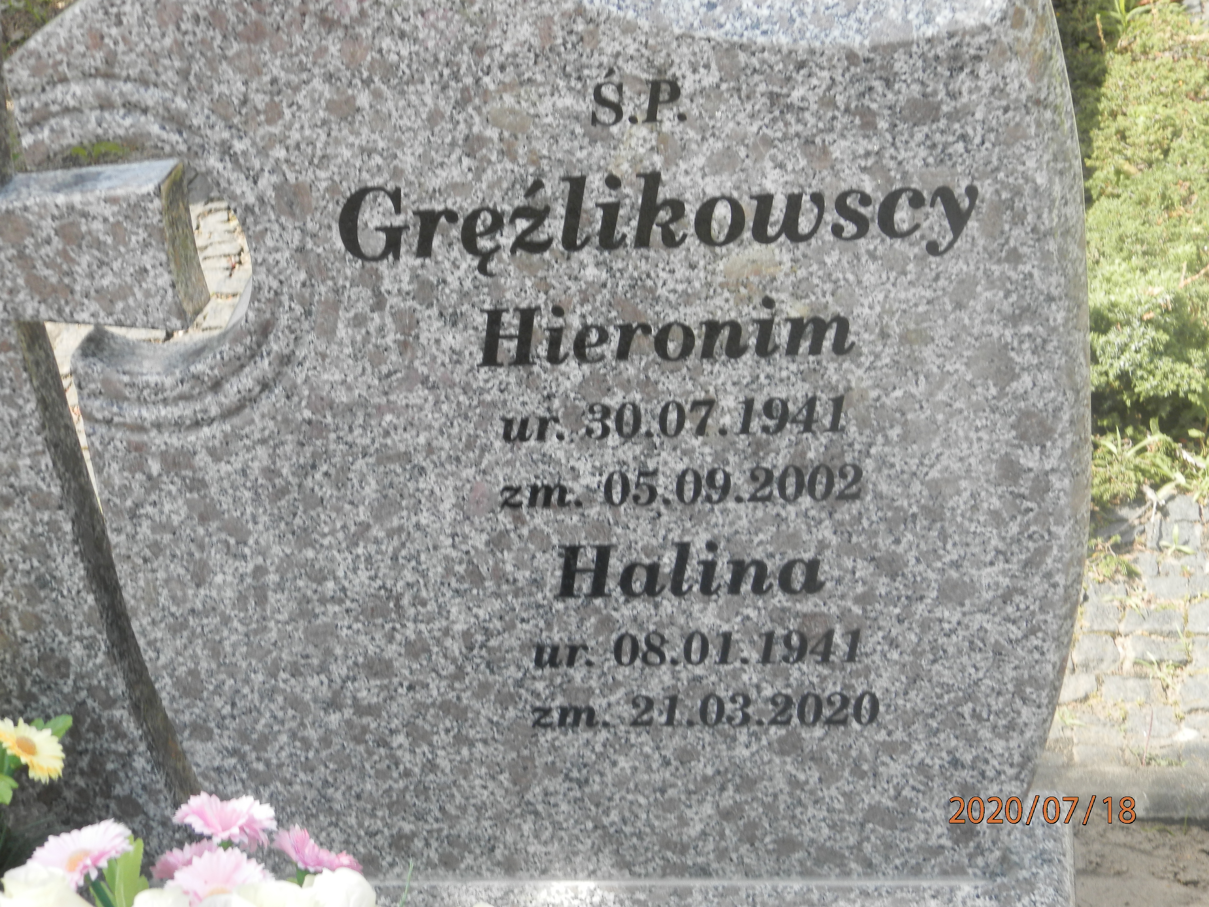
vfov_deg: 21.6
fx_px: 2375
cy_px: 454
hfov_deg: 28.6
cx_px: 604
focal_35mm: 68
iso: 80
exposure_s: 1/125
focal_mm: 12.2
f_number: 4
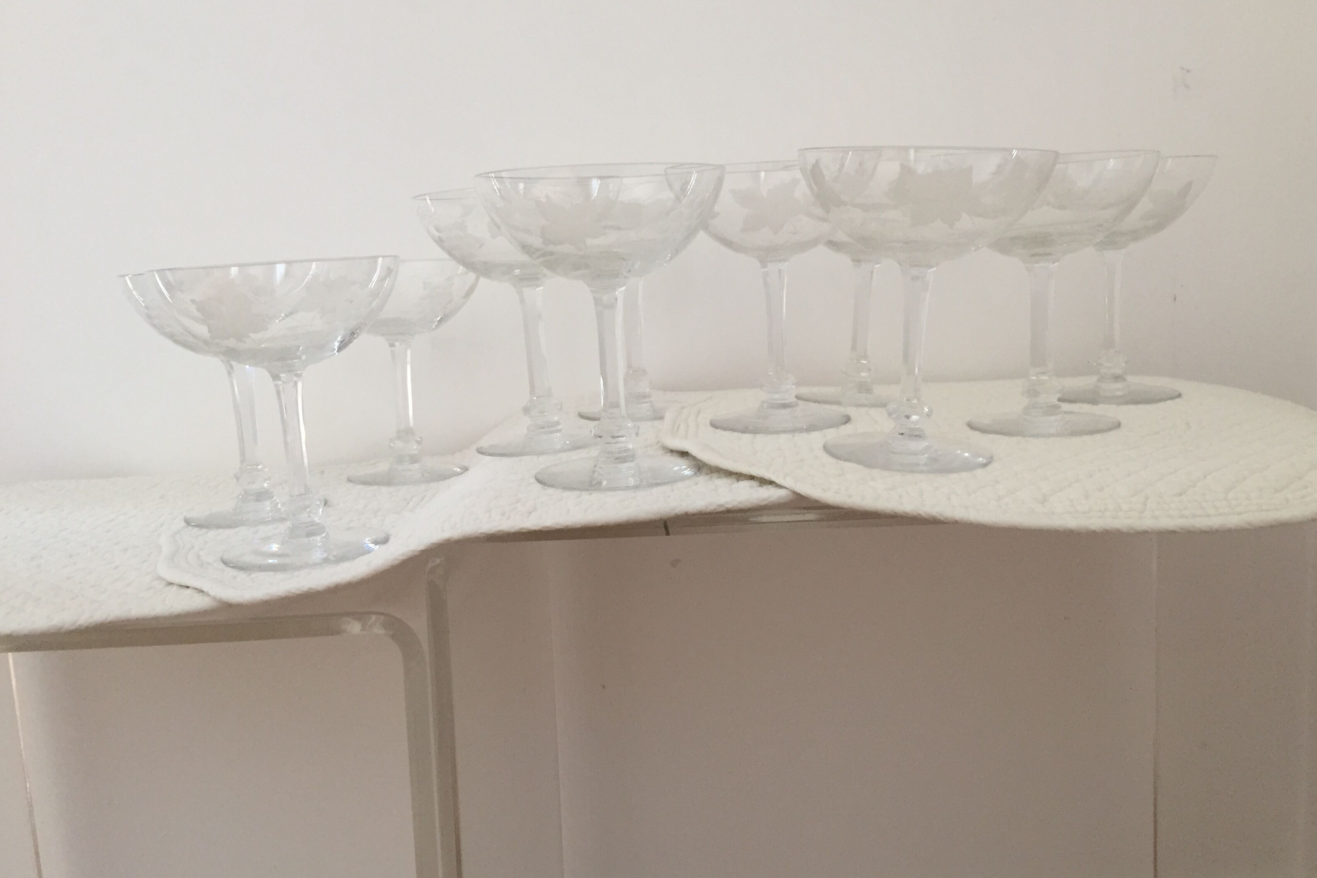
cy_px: 404
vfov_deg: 42.3
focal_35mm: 31
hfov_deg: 60.3
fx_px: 1134
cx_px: 667
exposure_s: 1/33
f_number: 2.2
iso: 160
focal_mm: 4.15
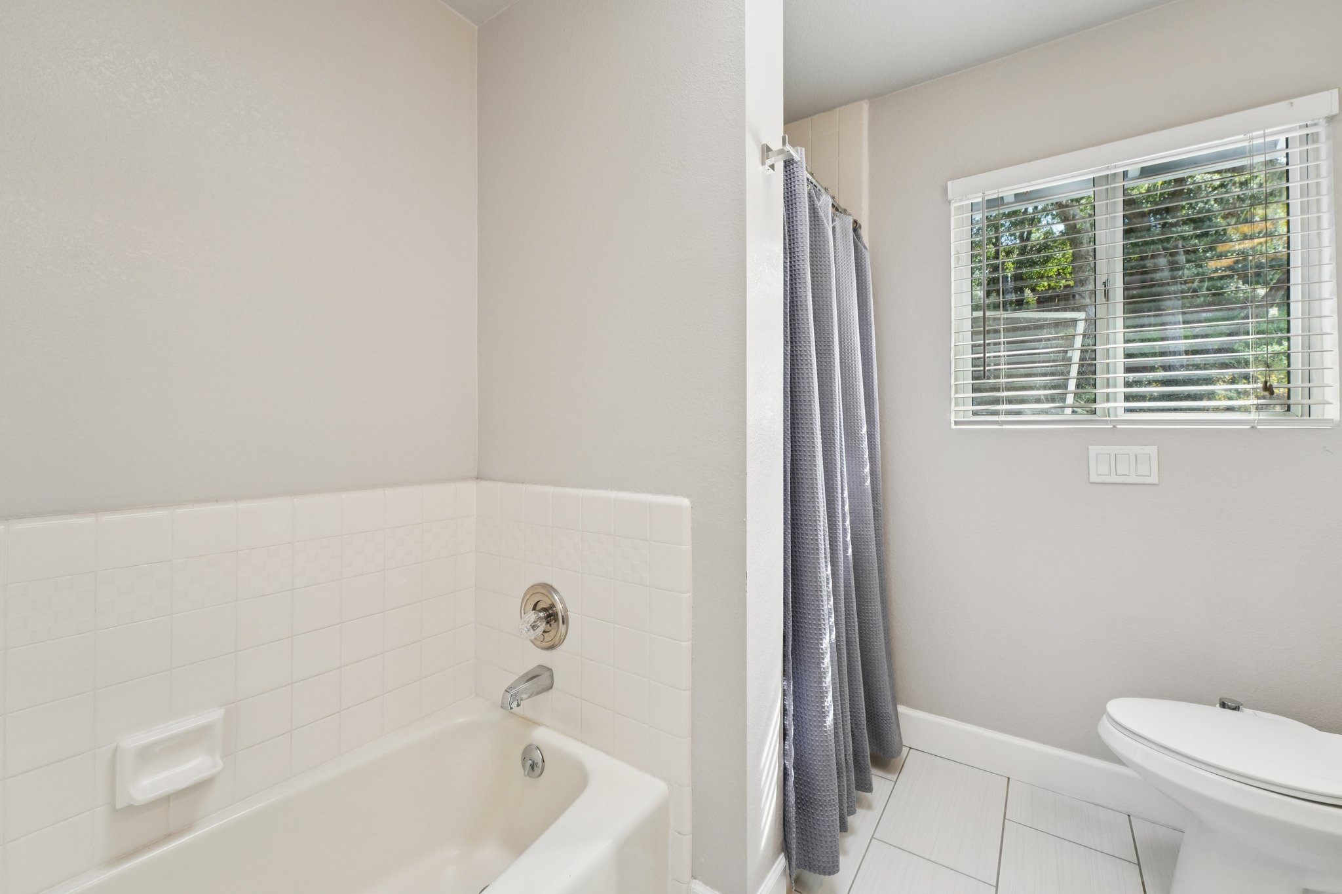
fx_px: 522
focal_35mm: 14
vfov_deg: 81.2
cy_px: 447
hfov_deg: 104.3
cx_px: 671
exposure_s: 1/20
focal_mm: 14
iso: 640
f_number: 8
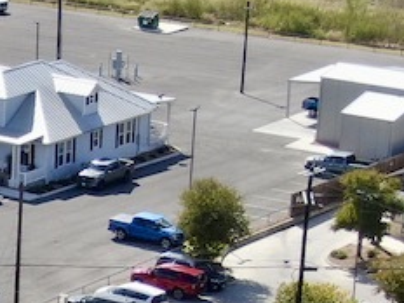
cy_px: 425
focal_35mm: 210
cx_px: -226
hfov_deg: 9.1
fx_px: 2451
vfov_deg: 7.0
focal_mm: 6.48
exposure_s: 1/800
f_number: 3.4
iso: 100
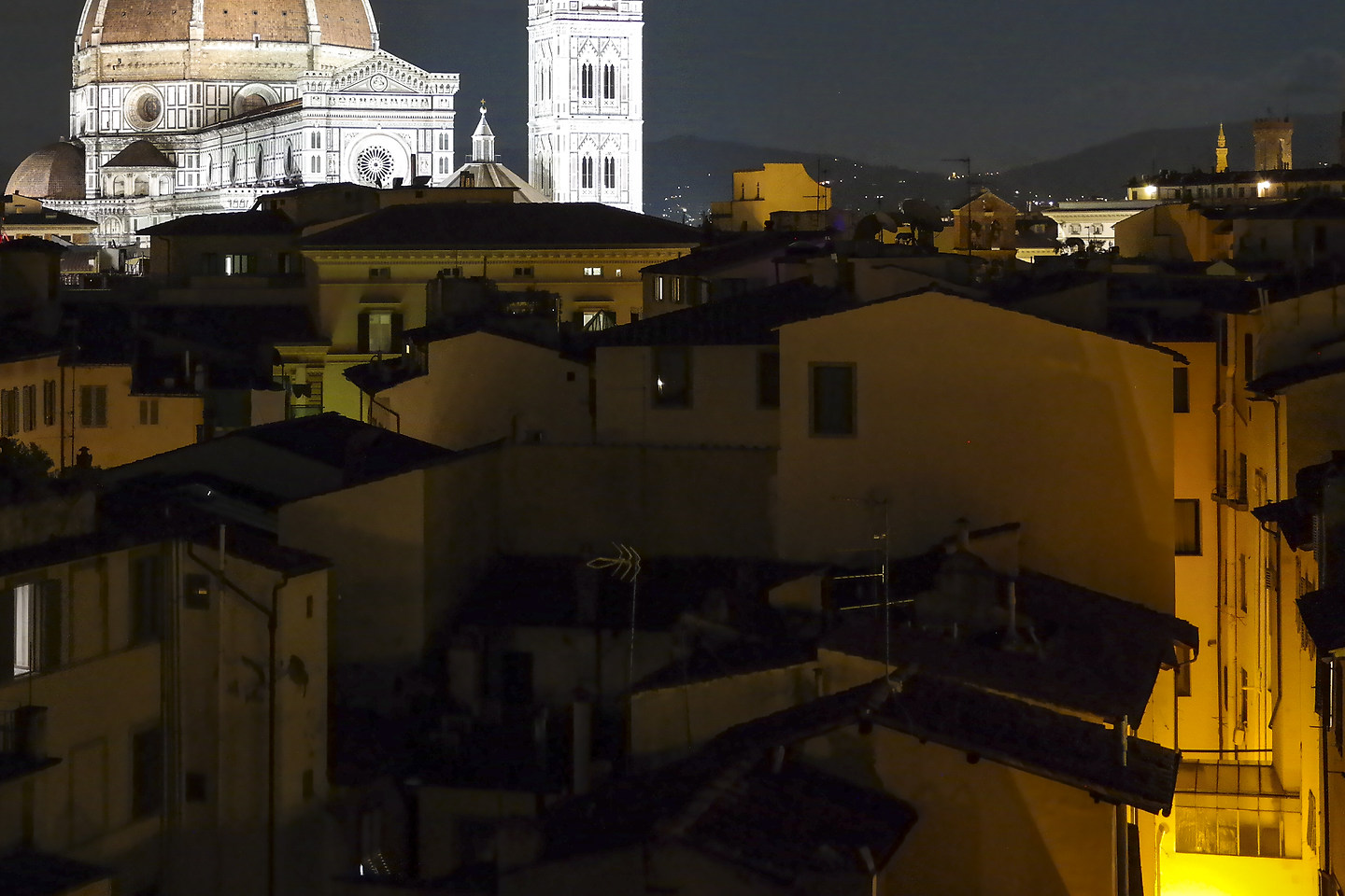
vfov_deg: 22.3
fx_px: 2241
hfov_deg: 33.3
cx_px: 531
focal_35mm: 60
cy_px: 187
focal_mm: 24
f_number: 4
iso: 3200
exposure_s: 1/4
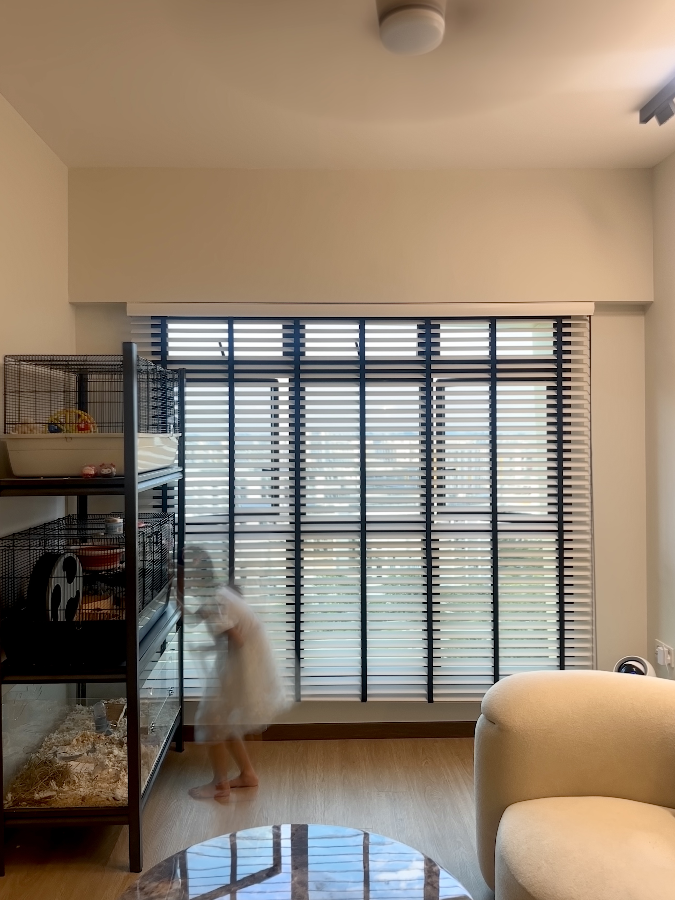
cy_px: 450
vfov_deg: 71.6
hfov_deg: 56.8
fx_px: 624
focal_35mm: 24
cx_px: 338
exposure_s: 1/50
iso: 160
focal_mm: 6.86
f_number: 1.78
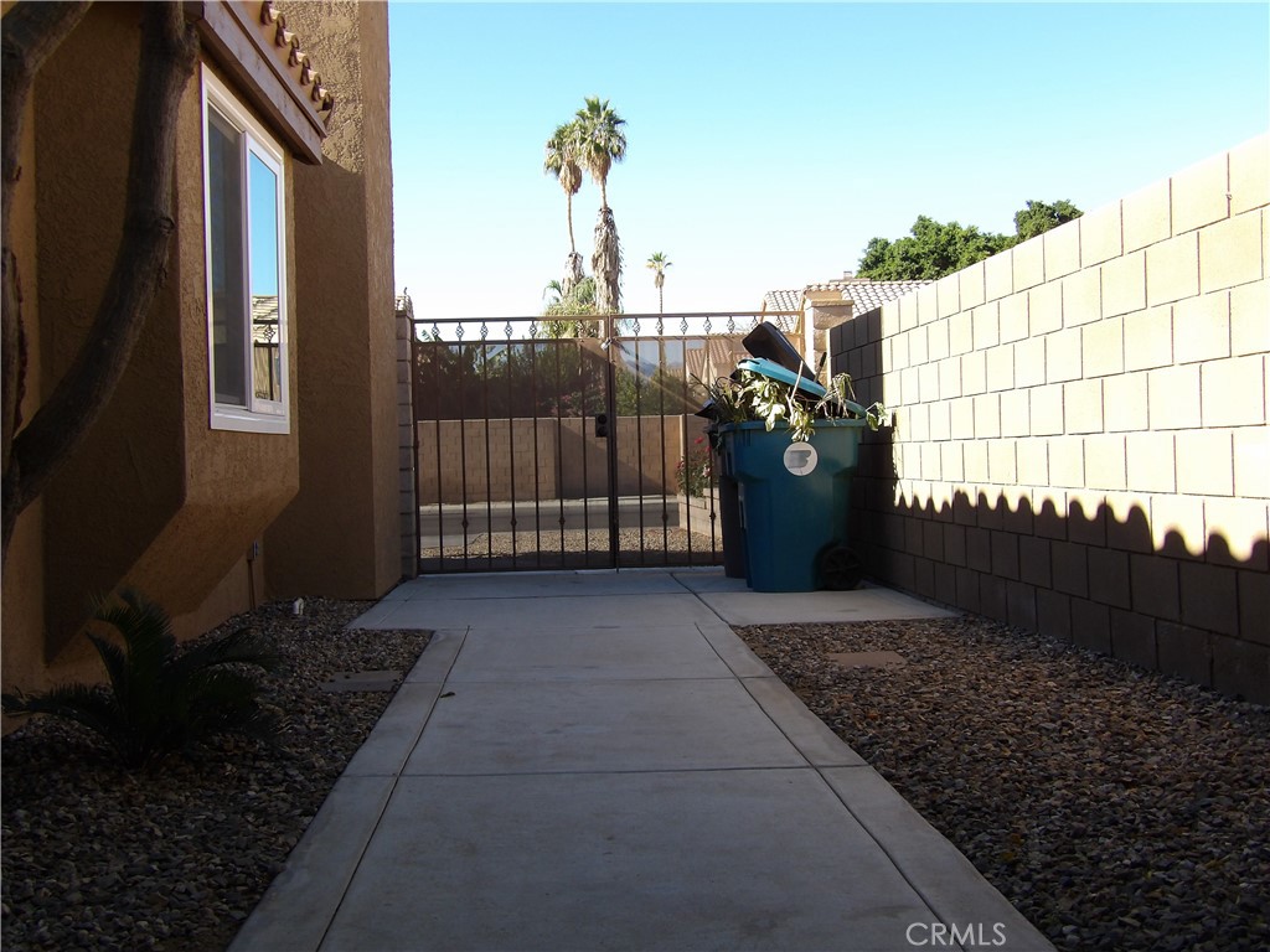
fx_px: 1431
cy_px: 476
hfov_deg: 47.9
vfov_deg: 36.8
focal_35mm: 39
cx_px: 635
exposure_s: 1/301
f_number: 3.7
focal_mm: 7
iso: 100
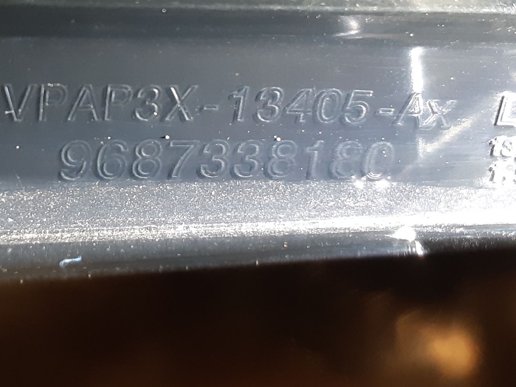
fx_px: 611
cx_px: 186
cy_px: 165
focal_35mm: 41
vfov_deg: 35.1
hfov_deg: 45.3
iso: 200
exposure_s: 1/50
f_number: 1.7
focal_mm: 3.93
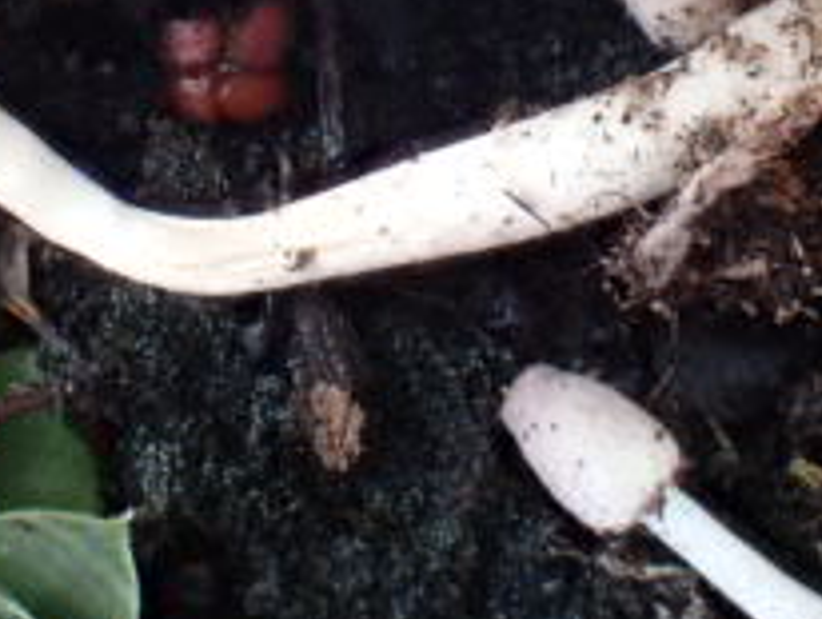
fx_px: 2211
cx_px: 391
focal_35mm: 93
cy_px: 72
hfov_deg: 21.1
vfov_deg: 15.7
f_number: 3.2
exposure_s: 1/125
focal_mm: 5.5
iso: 400
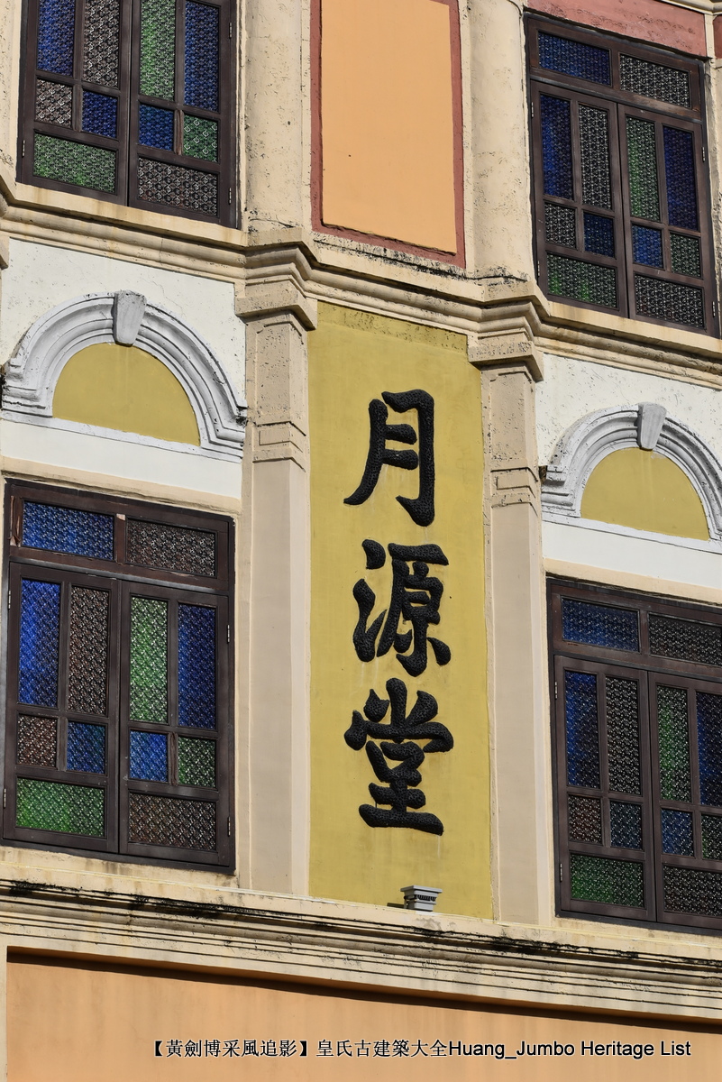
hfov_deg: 13.1
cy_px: 541
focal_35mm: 105
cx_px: 361
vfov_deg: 19.4
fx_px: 3156
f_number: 10
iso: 100
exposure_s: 1/400
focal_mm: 70
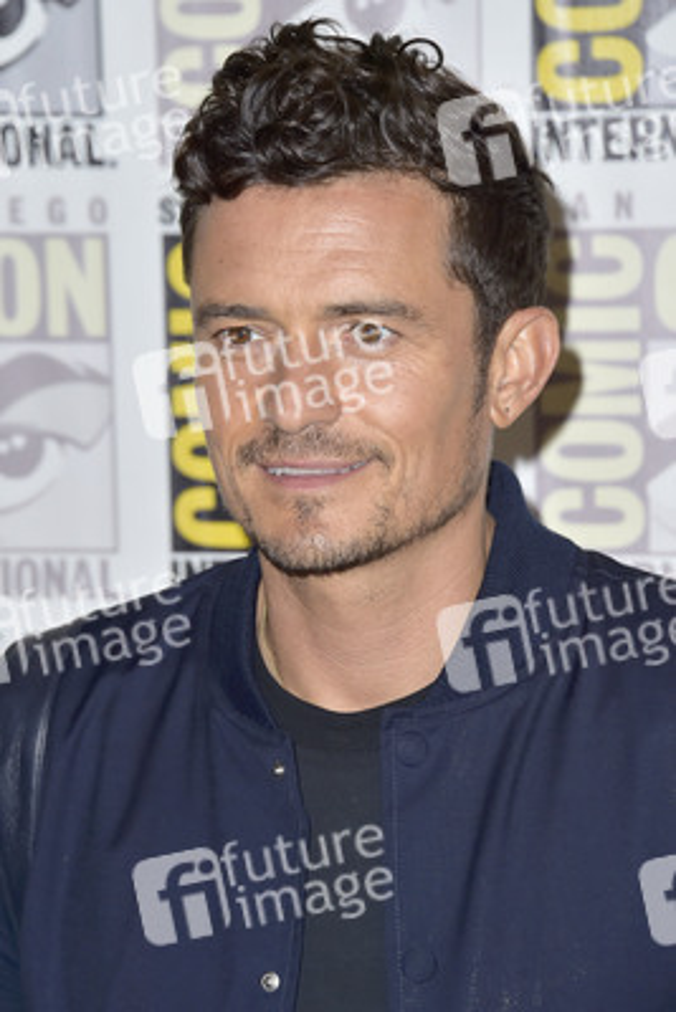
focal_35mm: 180
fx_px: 5065
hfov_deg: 7.6
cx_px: 338
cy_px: 506
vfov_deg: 11.4
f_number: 7.1
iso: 320
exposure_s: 1/250
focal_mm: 180
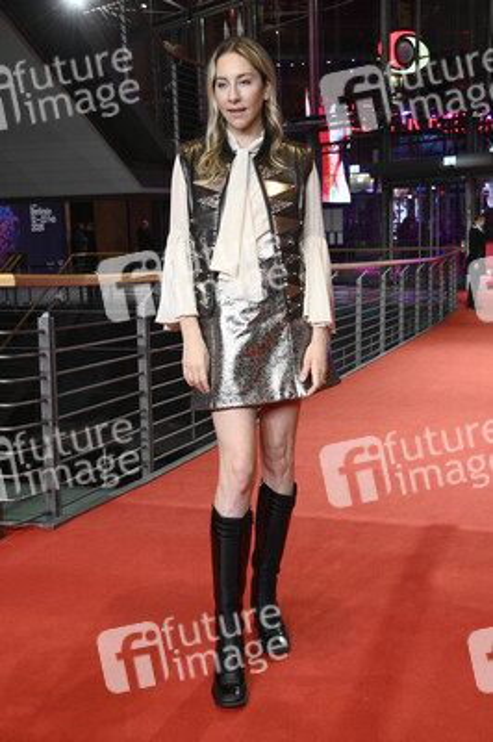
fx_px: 905
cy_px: 371
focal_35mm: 44
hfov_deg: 30.5
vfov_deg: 44.5
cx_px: 246
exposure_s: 1/250
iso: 5000
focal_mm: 44
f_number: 5.6
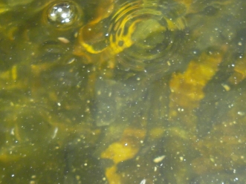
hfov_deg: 38.7
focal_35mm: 49
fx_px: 348
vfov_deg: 29.3
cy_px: 134
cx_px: 155
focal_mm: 4.9
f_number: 3.5
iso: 320
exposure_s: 1/45
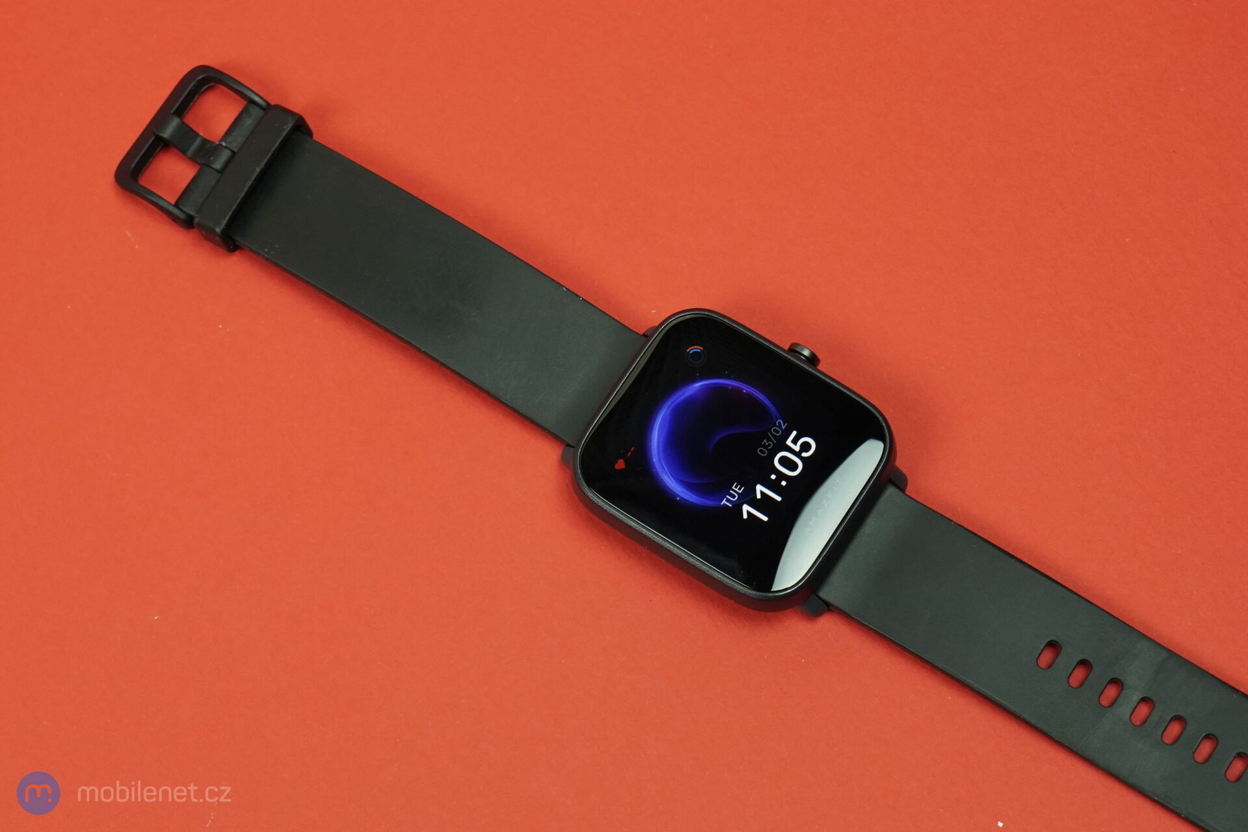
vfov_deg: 26.5
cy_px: 416
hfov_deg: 38.9
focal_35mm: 51
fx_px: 1768
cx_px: 624
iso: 2000
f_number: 8
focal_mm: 51
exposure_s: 1/160
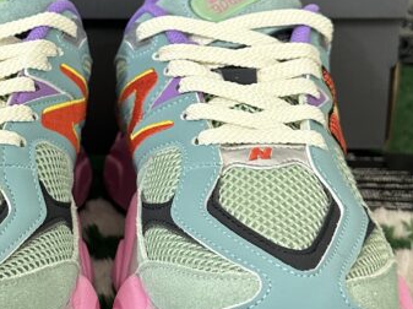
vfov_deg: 20.0
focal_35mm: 73
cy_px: 81
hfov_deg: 26.3
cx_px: 96
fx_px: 870
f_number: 1.78
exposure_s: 1/50
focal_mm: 6.86
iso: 320
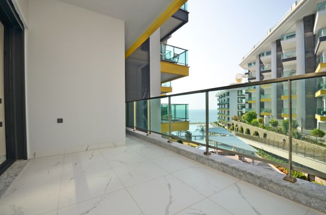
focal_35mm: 15
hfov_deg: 100.5
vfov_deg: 77.0
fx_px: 135
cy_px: 108
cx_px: 163
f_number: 7.1
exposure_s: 1/200
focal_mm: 10
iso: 100
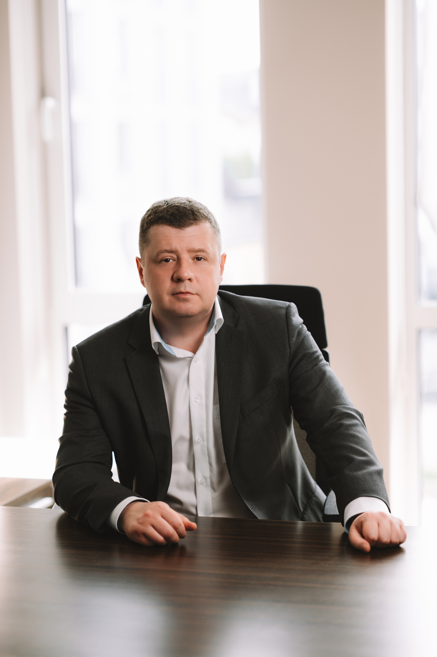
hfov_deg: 16.1
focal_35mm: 85
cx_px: 218
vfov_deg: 23.9
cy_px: 328
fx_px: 1550
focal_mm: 85
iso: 160
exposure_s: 1/160
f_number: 2.5
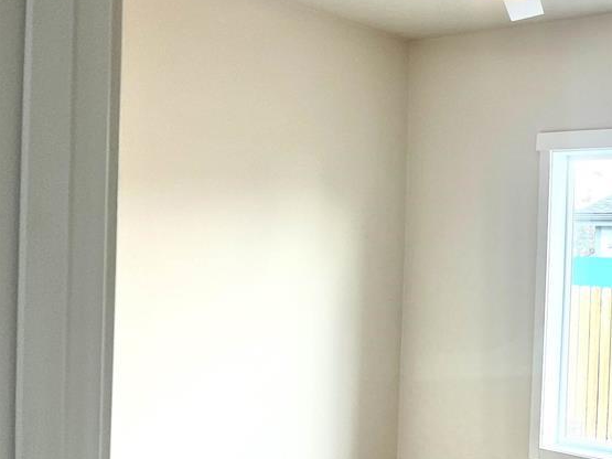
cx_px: 562
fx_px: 848
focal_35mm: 48
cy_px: 267
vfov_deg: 30.2
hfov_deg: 36.9
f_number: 1.6
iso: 40
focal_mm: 5.1
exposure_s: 1/120
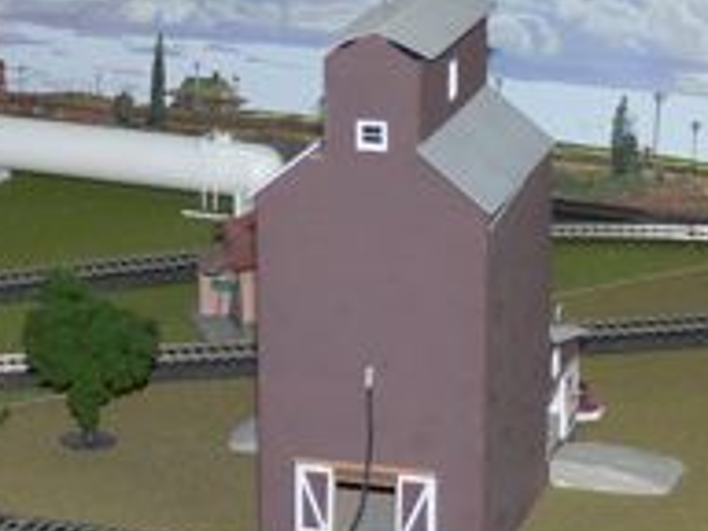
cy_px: 249
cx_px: 144
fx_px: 2904
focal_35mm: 142
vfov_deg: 10.4
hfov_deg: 13.8
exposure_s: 1/30
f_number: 2.8
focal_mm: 8.2
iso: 100
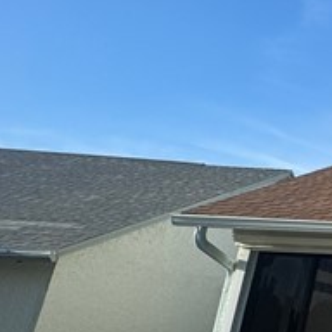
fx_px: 716
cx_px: 799
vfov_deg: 26.1
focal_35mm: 66
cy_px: 176
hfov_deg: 15.0
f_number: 2.2
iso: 50
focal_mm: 2.22
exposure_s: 1/1020
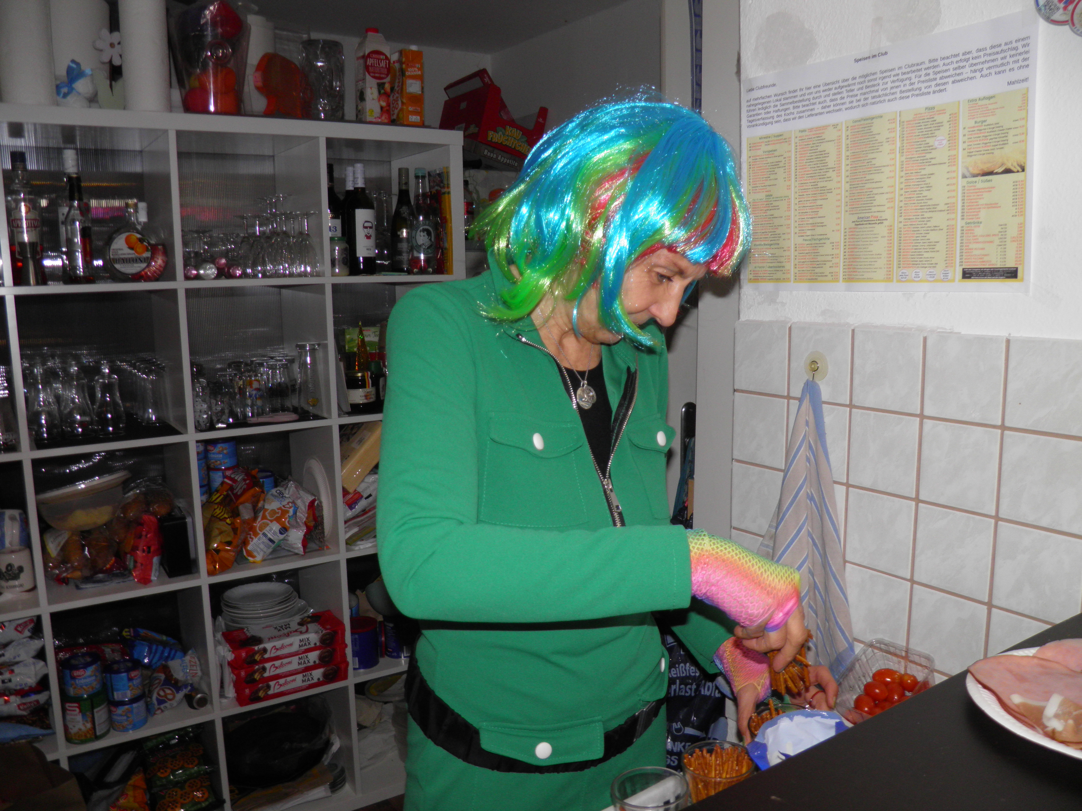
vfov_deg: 49.7
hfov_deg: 63.4
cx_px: 541
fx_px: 875
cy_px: 406
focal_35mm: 28
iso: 100
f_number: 2.8
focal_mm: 4.9
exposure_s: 1/30
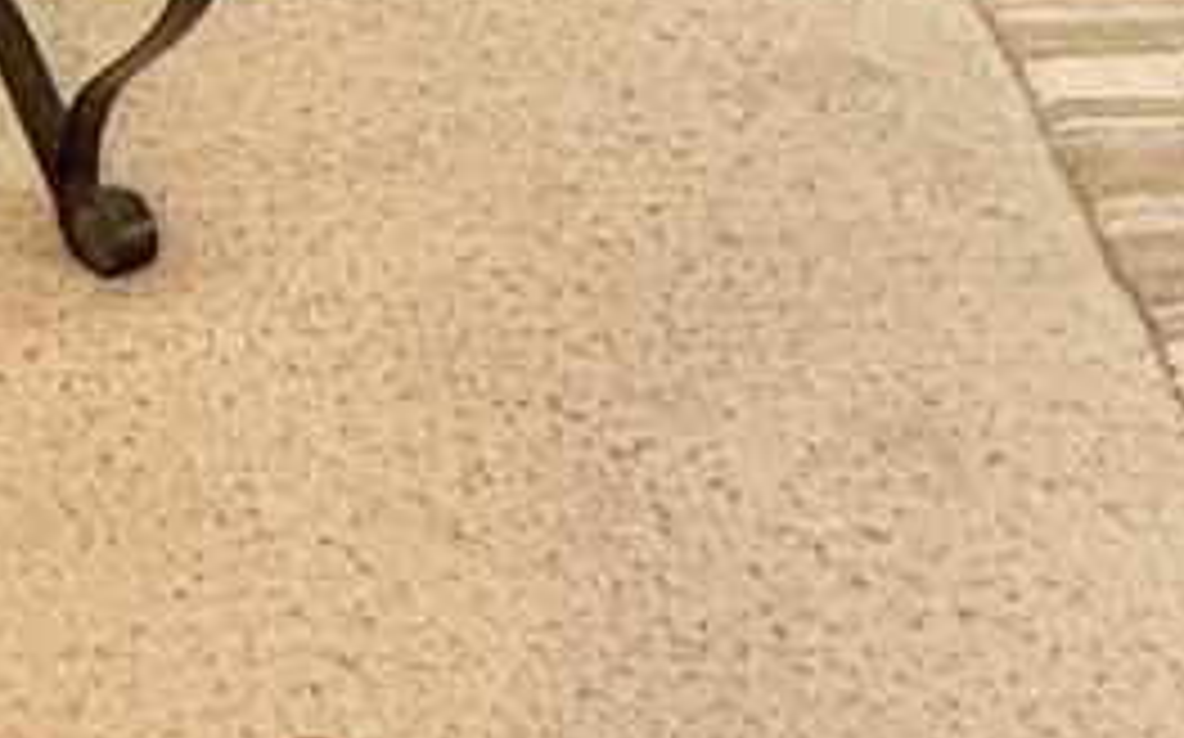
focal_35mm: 113
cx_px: 50
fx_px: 3644
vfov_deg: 11.0
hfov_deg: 18.1
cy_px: -464
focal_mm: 2.22
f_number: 2.2
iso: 250
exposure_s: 1/60
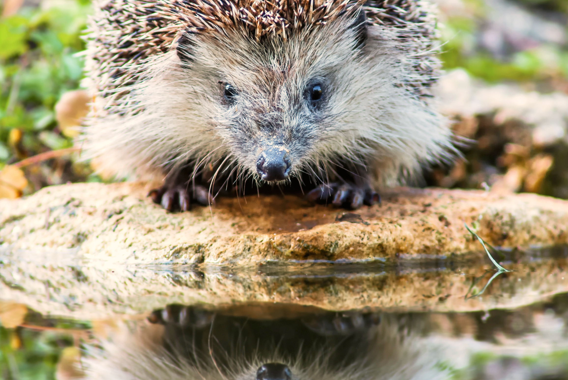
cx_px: 287
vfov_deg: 1.8
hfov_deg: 2.7
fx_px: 11895
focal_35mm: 753
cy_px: 143
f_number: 5.6
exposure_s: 1/125
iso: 320
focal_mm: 300
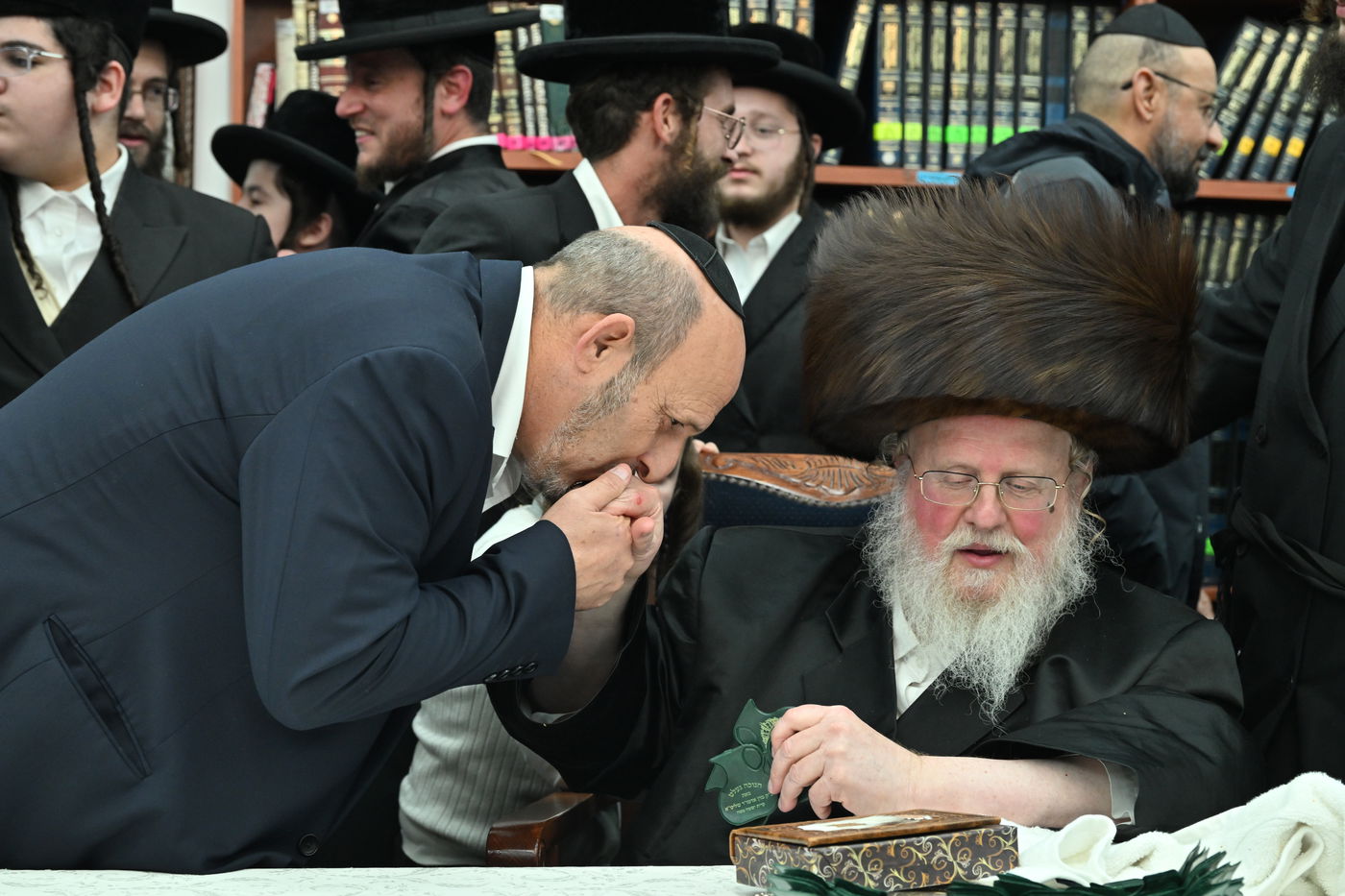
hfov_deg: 31.4
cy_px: 448
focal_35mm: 64
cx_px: 672
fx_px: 2391
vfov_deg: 21.2
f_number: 5.6
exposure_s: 1/200
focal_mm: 64
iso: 1250
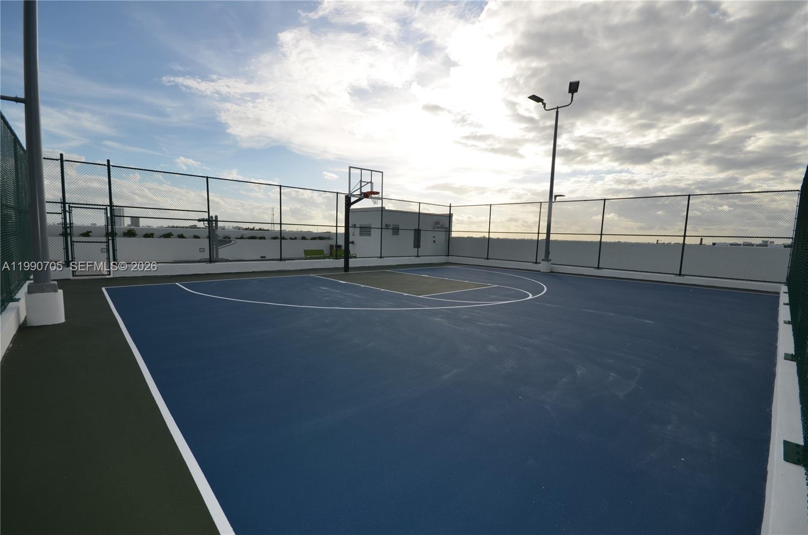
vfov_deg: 77.0
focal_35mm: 15
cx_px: 404
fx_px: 336
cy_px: 268
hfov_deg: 100.5
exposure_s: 1/250
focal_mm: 10
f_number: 9
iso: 100
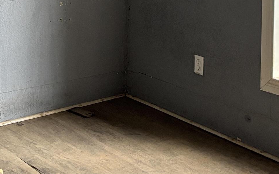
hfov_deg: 23.5
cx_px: 100
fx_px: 669
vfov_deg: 13.6
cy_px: -114
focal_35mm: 88
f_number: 1.6
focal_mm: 5.96
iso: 320
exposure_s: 1/60
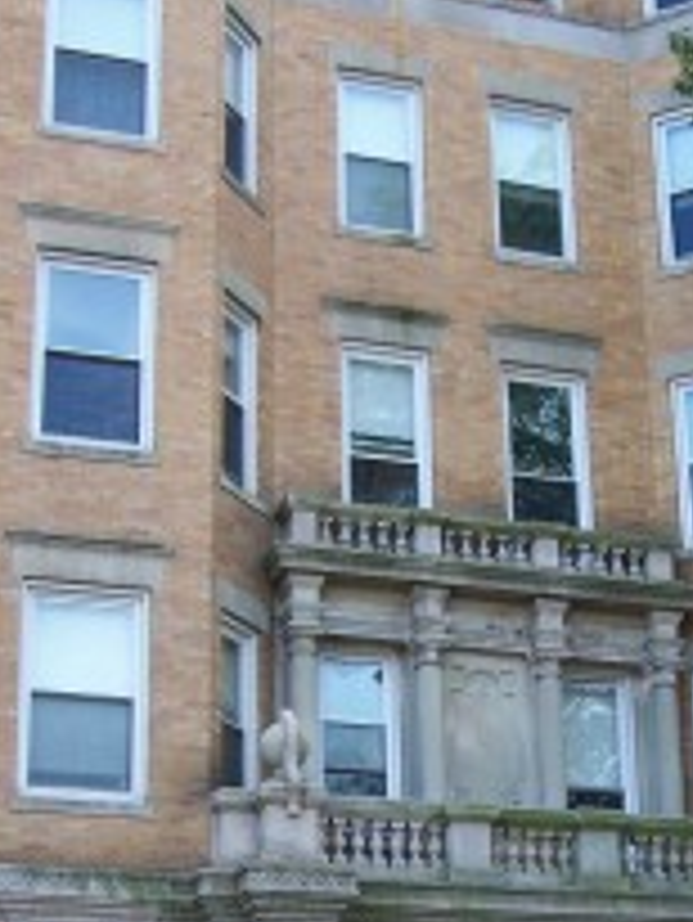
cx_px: 513
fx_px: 1973
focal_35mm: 74
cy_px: 742
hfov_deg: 19.8
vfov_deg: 25.8
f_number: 2.8
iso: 64
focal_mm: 6.3
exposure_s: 1/125
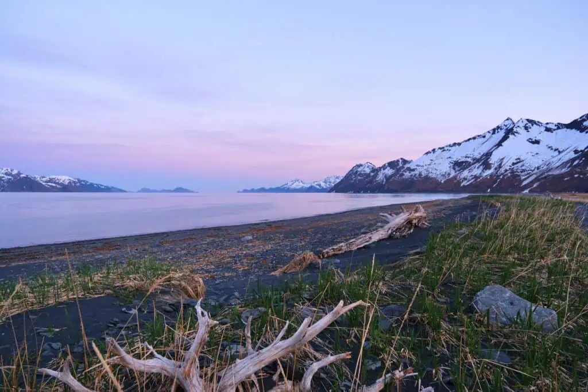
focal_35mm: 24
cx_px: 294
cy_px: 196
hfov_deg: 73.7
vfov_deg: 53.1
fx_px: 392
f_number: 4
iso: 640
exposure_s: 1/60
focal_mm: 16
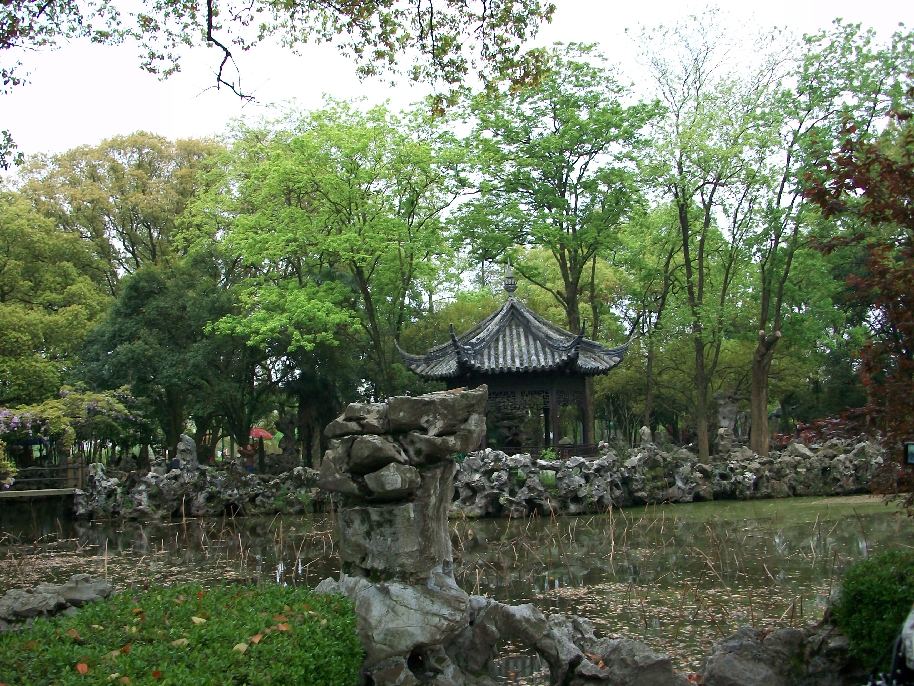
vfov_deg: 41.8
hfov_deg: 54.0
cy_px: 343
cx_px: 457
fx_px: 898
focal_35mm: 34
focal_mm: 5.7
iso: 80
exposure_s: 1/100
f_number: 2.8
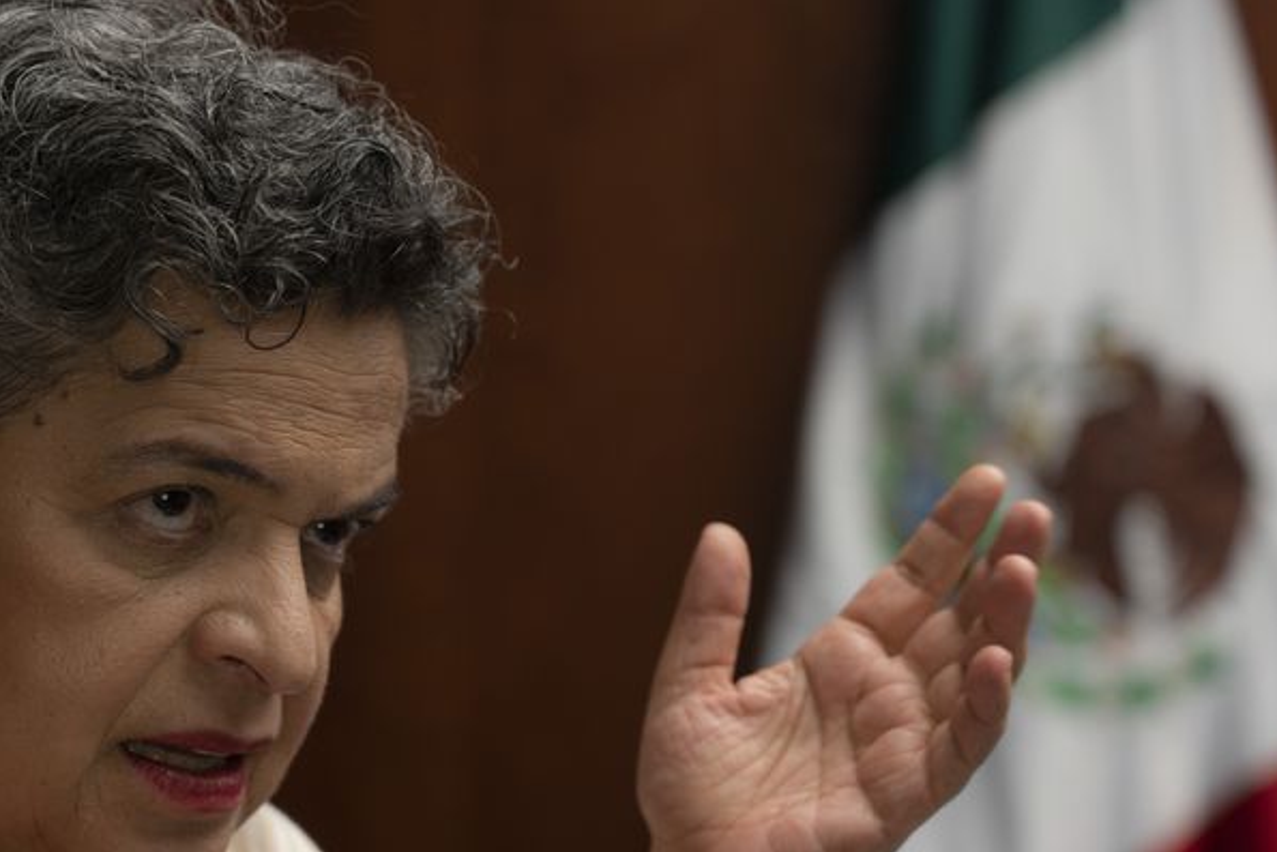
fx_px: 5180
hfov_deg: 14.0
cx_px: 474
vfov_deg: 9.4
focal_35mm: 146
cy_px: 554
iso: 400
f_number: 4
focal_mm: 105
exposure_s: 1/60
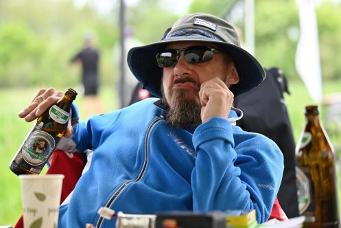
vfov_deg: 8.3
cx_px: 170
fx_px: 1564
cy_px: 114
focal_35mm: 165
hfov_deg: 12.4
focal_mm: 165
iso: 800
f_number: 5.3
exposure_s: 1/400
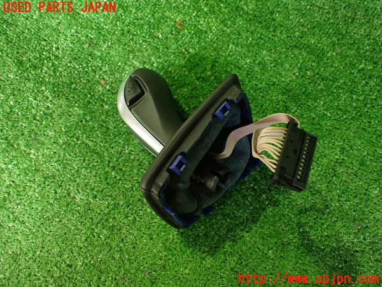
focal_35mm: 30
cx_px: 191
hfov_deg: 60.0
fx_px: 331
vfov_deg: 46.8
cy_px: 144
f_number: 2.3
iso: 800
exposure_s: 1/50
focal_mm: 5.4
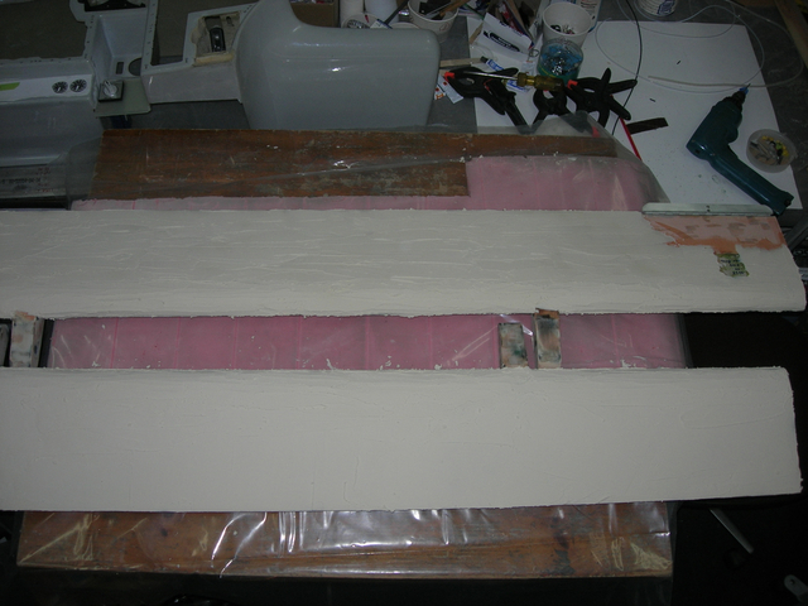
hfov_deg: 49.0
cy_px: 303
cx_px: 404
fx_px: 887
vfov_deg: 37.7
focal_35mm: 38
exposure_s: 1/60.1
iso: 64
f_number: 2.8
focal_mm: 7.8
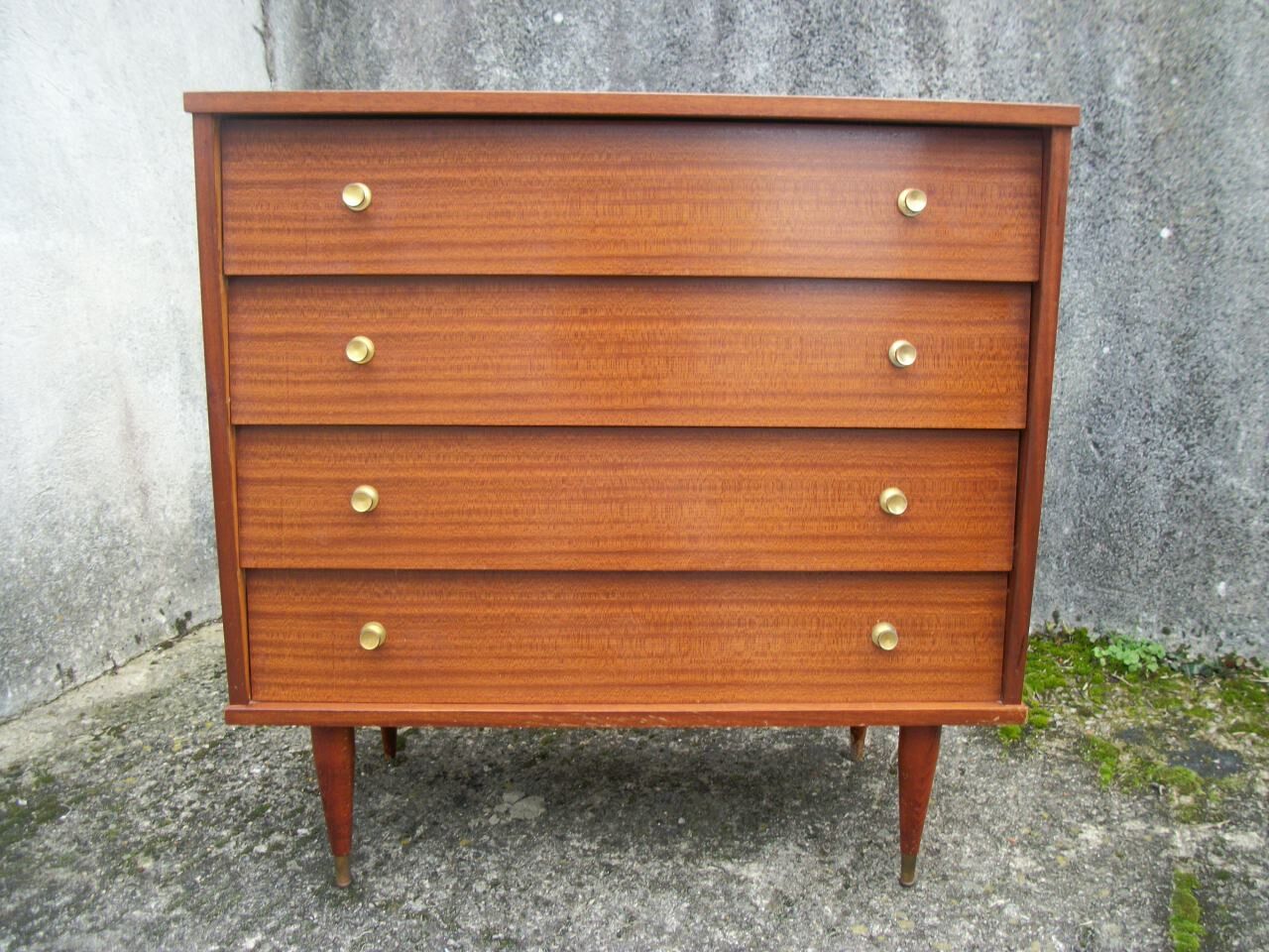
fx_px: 1173
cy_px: 476
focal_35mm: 32
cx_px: 634
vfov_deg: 44.2
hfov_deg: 56.8
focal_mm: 5.7
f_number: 2.9
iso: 80
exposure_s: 1/50
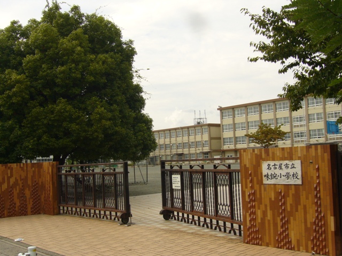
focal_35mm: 45
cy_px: 128
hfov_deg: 42.1
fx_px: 445
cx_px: 171
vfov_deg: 32.2
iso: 80
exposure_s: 1/250
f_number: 6.3
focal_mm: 7.5
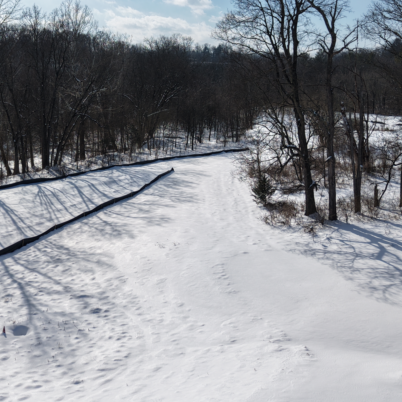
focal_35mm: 47
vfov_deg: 35.1
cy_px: 88
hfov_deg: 35.7
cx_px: 134
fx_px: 618
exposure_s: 1/8000
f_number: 1.8
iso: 110
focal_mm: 8.67
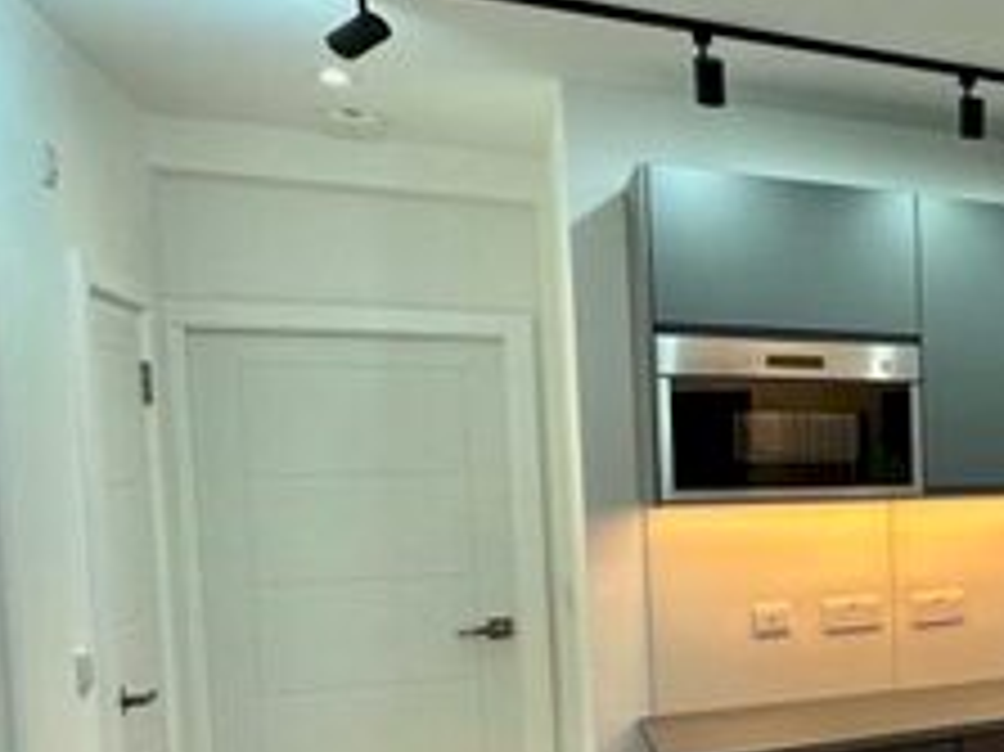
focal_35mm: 44
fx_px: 1275
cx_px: 1459
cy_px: 529
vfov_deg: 32.4
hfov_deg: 29.2
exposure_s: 1/100
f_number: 2.2
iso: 125
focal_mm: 2.22
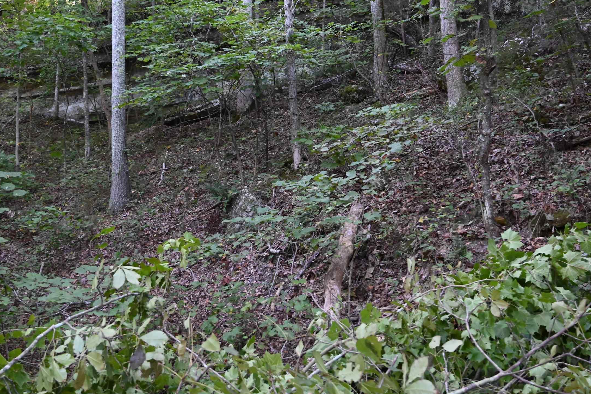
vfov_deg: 32.4
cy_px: 133
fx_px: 673
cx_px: 258
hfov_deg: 47.3
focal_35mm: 41
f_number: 4
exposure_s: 1/125
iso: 2500
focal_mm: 29
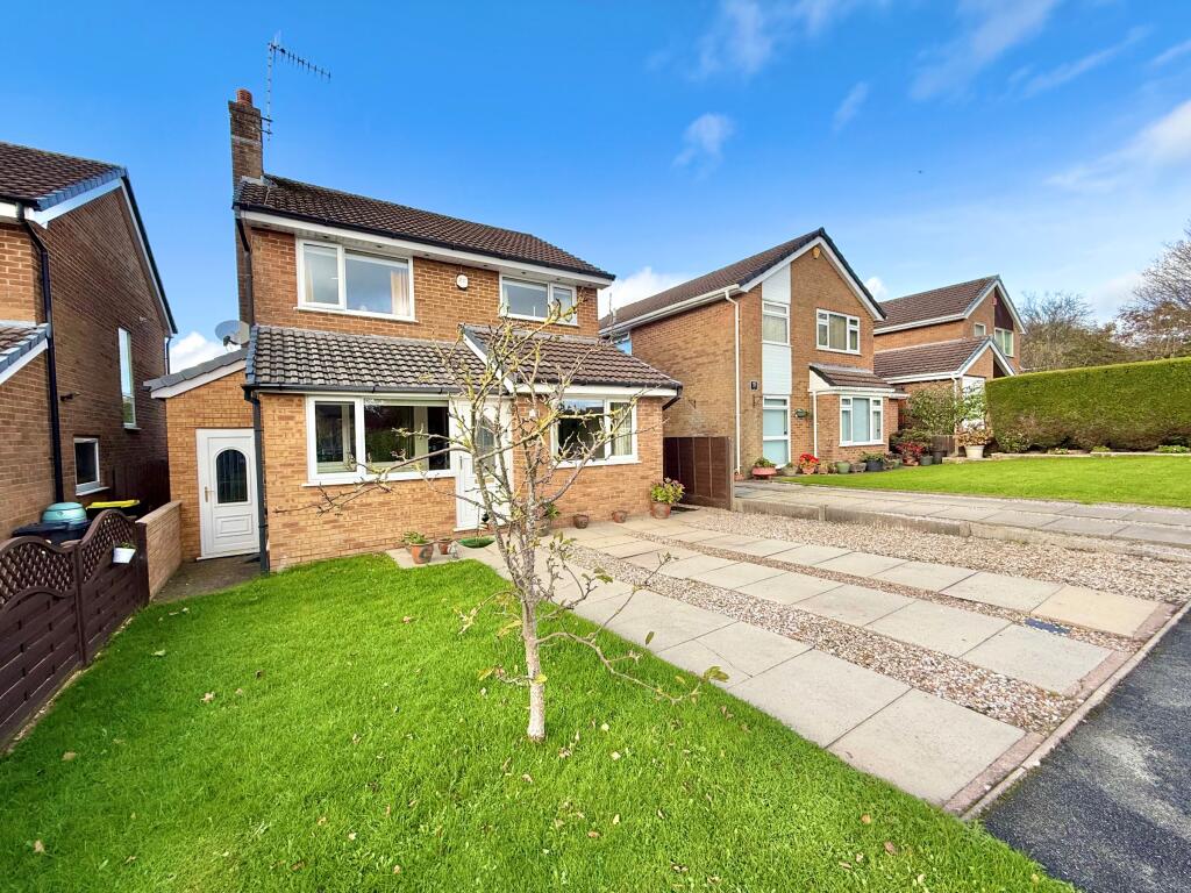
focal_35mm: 14
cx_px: 596
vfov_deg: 85.7
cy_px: 446
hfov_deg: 102.1
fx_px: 482
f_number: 2.2
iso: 64
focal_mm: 2.22
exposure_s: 1/672
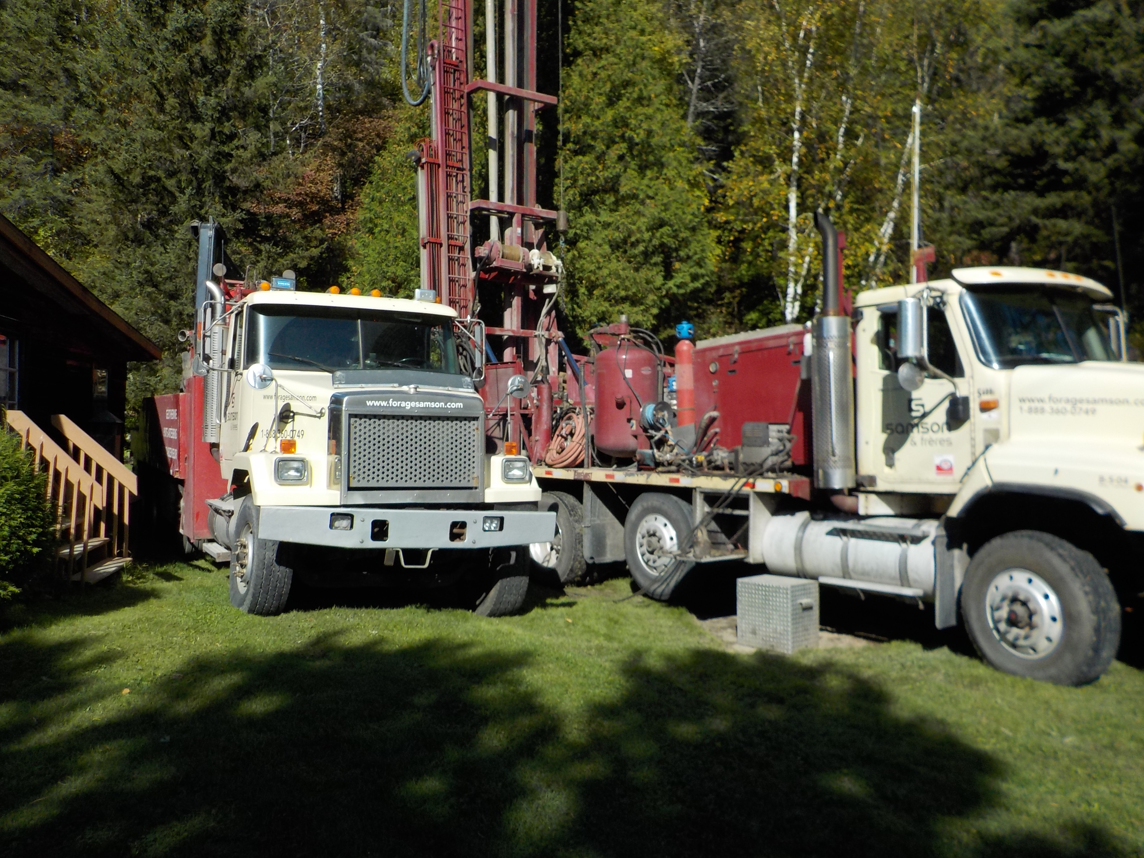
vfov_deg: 46.8
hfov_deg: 60.0
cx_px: 572
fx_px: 991
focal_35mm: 30
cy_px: 429
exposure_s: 1/1250
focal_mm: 4.1
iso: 125
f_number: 3.3
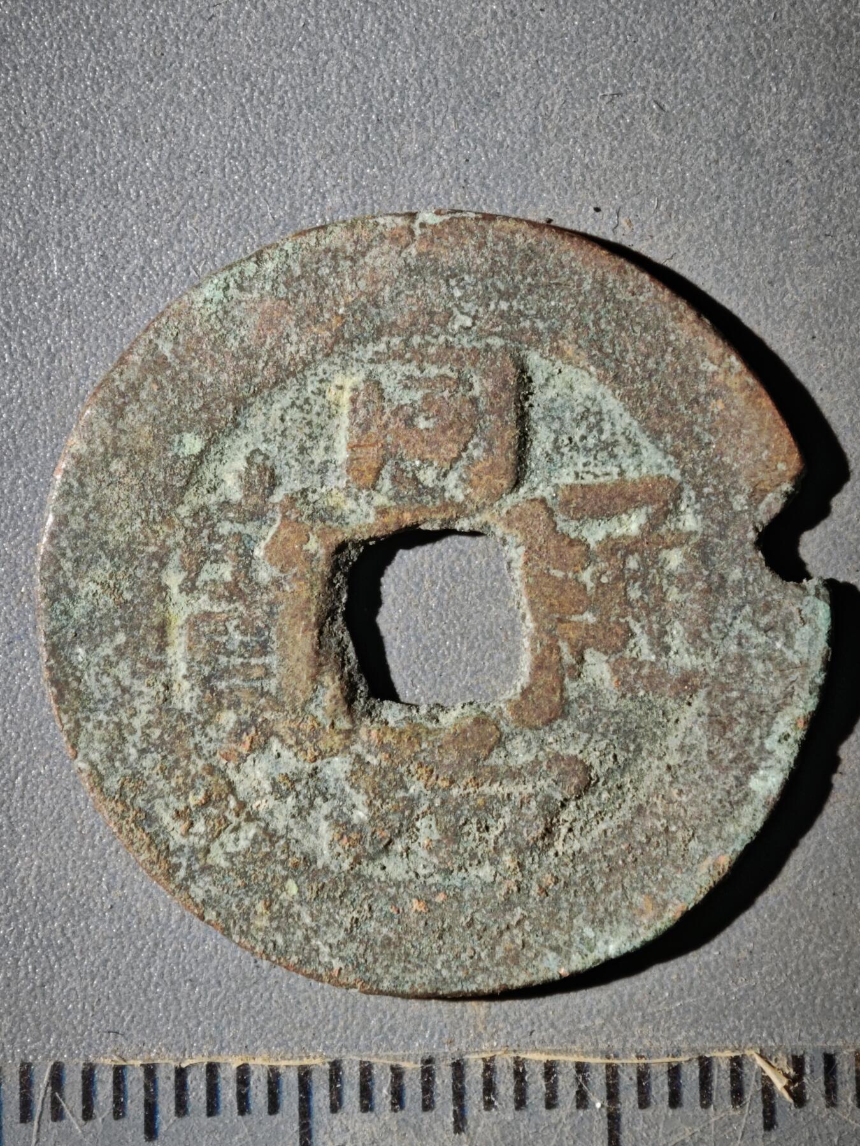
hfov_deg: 14.6
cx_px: 430
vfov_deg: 19.4
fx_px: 3346
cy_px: 573
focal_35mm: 101
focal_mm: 9
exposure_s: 1/100
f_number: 2
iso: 160
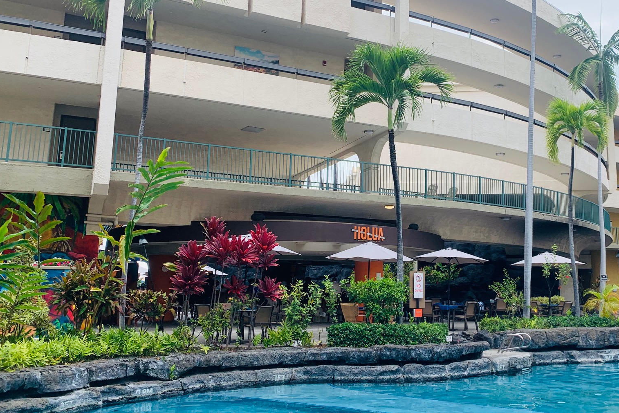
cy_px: 178
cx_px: 388
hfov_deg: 52.5
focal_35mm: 36
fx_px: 619
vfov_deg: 36.8
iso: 25
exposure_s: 1/534
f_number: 1.8
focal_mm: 4.25
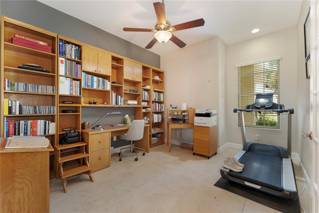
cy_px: 106
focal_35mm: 14
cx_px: 160
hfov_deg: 104.3
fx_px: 124
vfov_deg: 81.2
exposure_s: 1/4
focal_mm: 14
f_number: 7.1
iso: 640
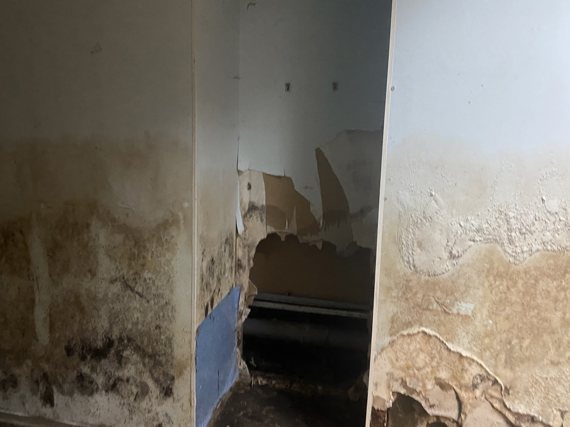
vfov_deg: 46.7
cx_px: 268
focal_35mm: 30
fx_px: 494
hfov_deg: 59.9
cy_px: 194
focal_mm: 4.25
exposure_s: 1/25
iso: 500
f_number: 1.8
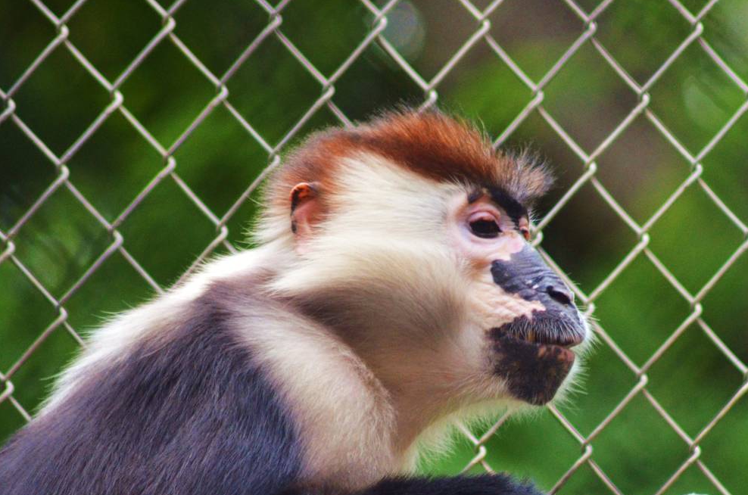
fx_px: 15113
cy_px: 326
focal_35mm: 729
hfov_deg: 2.8
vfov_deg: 1.9
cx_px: 592
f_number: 5.6
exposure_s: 1/500
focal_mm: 300
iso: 1600
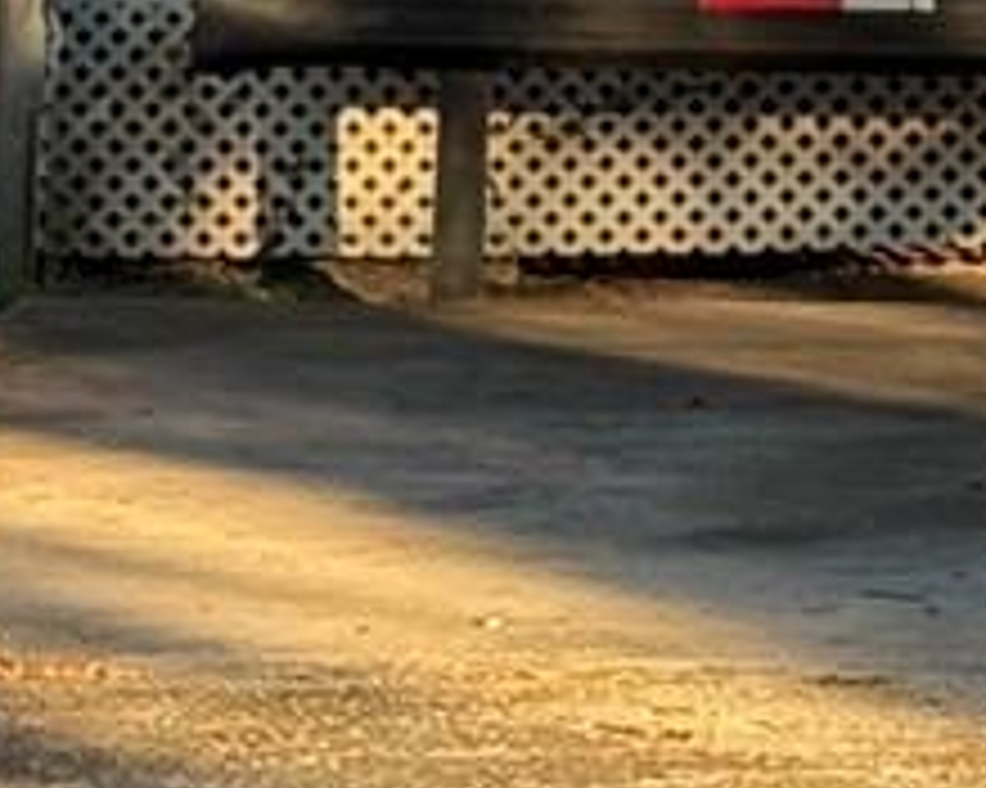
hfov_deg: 5.6
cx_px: 1378
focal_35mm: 343
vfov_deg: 4.4
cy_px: -1193
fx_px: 10005
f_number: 1.78
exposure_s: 1/444
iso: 80
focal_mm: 6.76
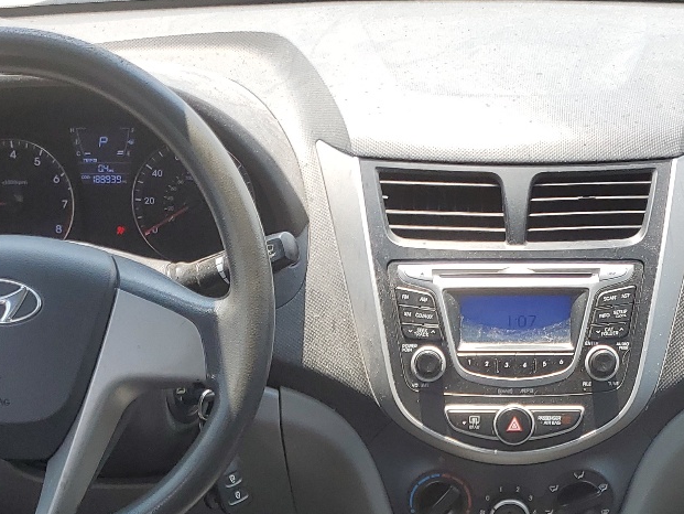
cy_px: 638
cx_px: 411
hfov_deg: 28.9
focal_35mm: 67
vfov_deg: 20.4
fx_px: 1324
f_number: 1.5
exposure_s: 1/526
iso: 50
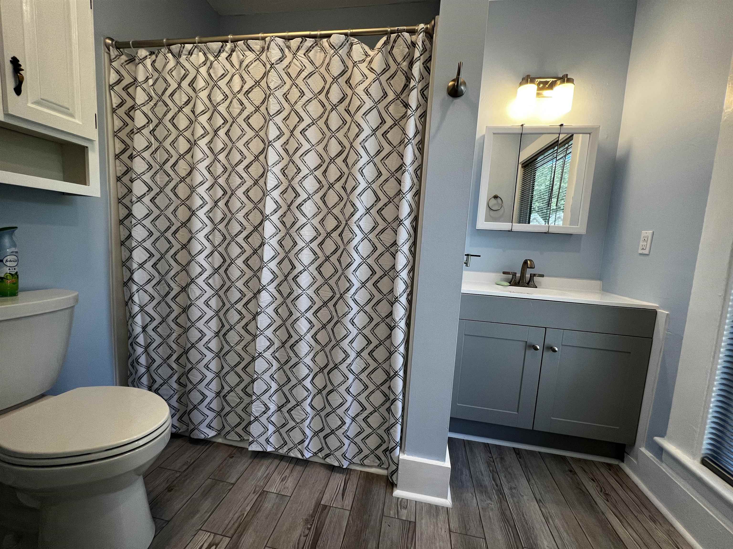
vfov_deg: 89.9
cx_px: 366
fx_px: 275
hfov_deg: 106.2
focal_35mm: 13
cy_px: 274
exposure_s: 1/120
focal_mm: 1.57
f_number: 1.8
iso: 100
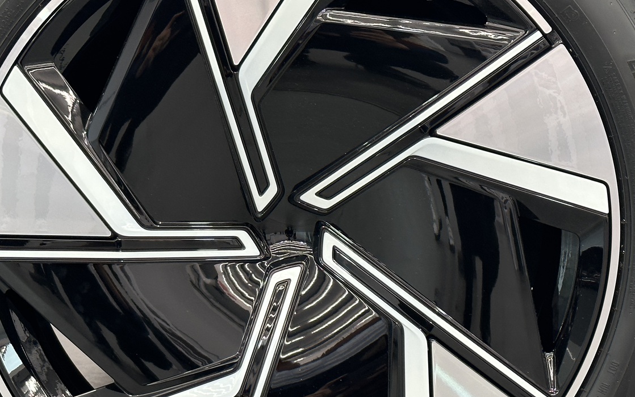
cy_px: 226
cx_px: 268
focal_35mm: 91
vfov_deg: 14.4
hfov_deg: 22.8
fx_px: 1575
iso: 100
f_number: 1.78
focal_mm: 6.86
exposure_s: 1/57
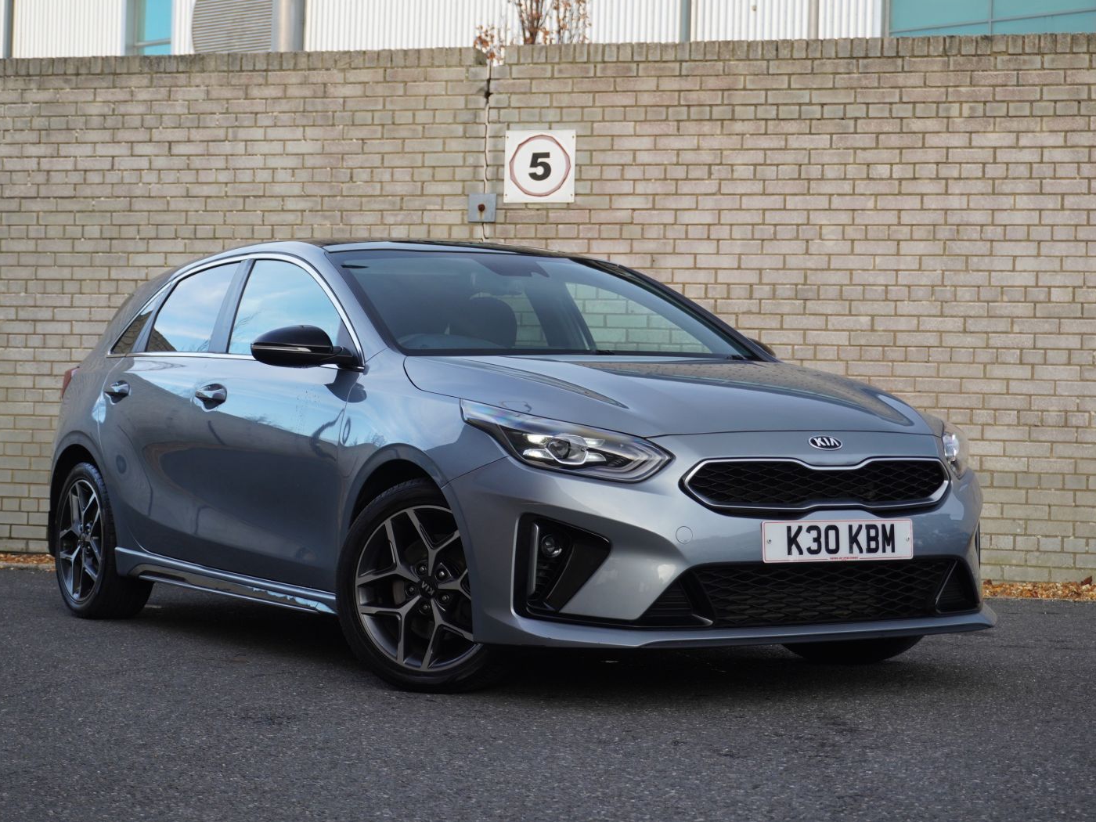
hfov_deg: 28.7
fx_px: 2139
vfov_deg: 21.8
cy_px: 410
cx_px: 496
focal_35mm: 68
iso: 400
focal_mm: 41
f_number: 5.6
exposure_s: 1/160
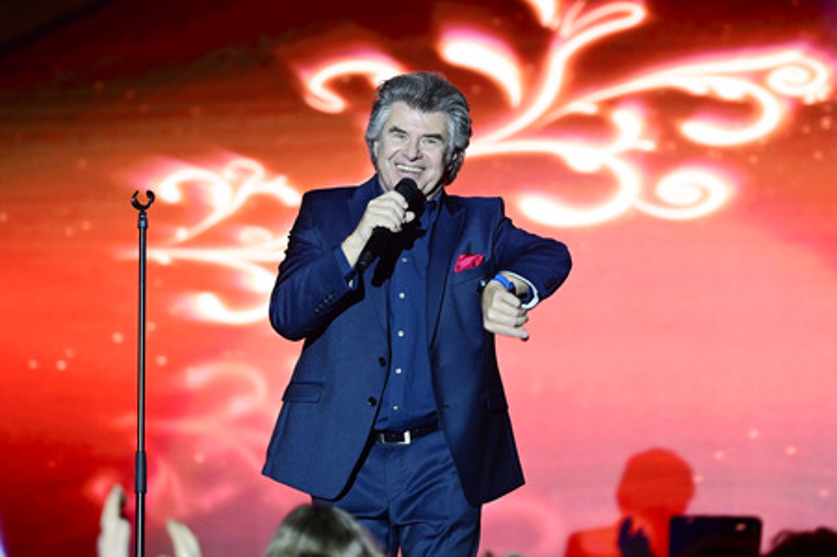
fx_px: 3949
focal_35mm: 170
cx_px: 418
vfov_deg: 8.1
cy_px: 278
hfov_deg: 12.1
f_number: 2.8
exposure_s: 1/400
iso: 3200
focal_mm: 170
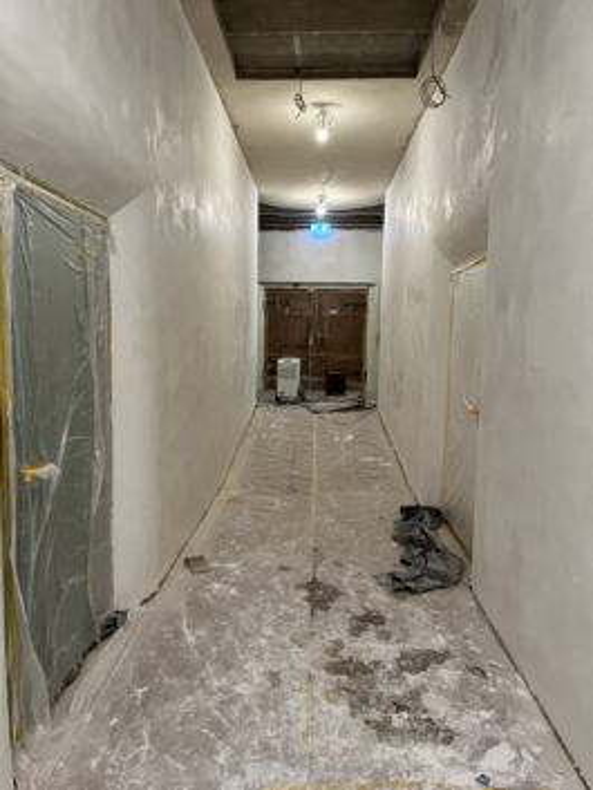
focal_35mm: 26
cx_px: 296
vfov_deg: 67.3
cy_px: 395
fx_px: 594
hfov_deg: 53.1
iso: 250
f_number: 1.6
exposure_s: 1/50
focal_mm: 5.1
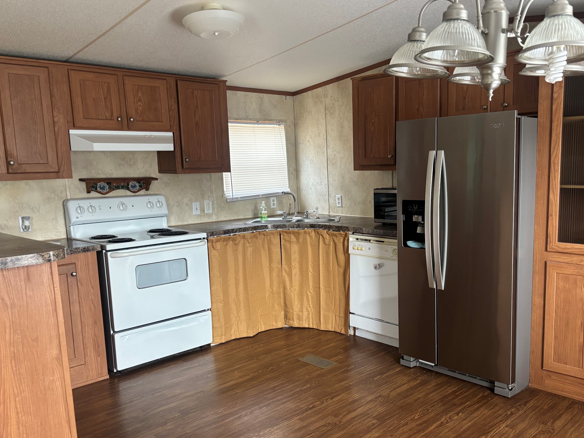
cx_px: 345
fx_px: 523
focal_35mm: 31
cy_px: 247
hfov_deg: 58.0
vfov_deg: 45.3
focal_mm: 5.96
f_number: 1.6
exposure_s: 1/60
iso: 200
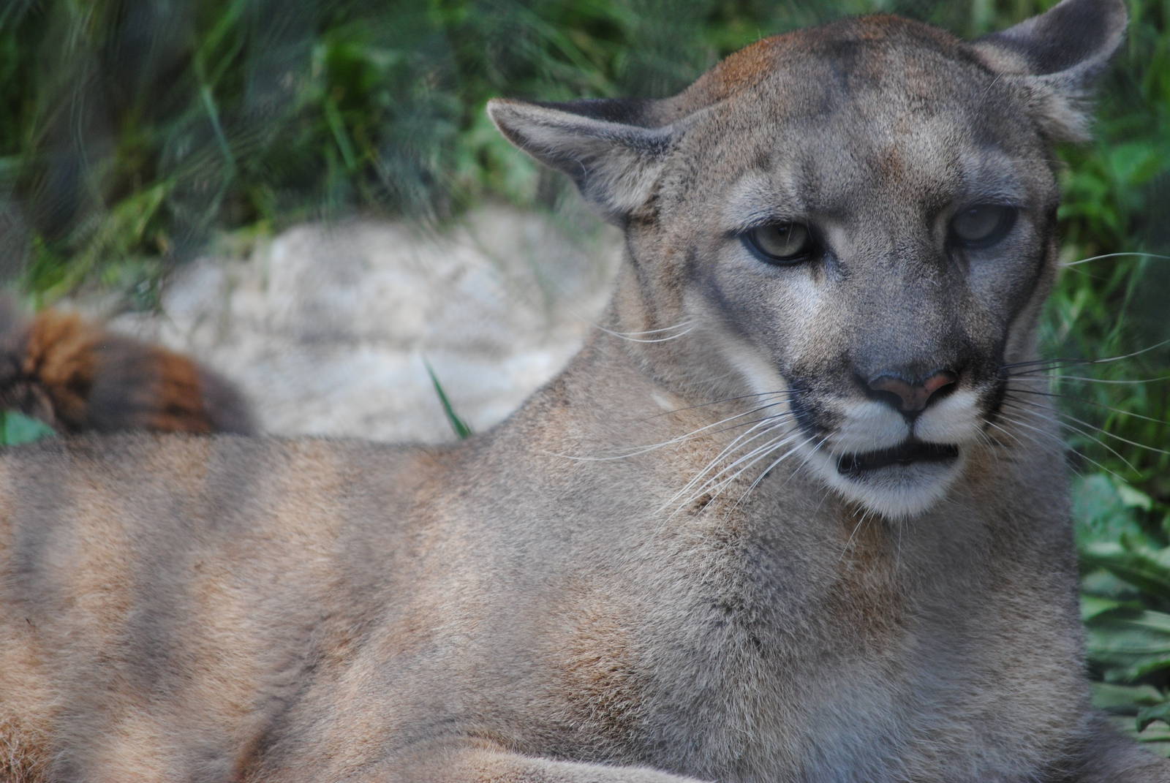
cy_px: 392
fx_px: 14642
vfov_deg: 3.1
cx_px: 585
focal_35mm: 450
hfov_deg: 4.6
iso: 400
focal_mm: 300
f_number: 5.6
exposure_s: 1/400
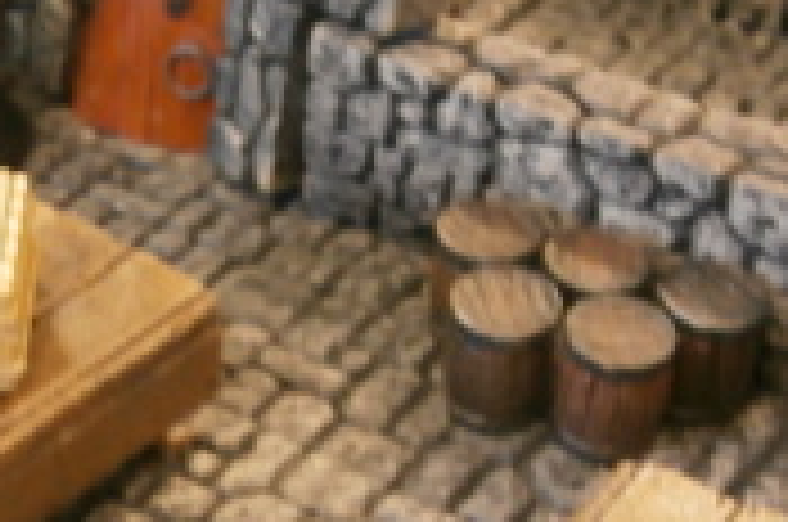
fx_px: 1813
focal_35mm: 83
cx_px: 162
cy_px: 540
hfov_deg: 24.1
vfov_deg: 16.0
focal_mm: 4.7
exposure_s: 1/13
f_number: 2.8
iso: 200
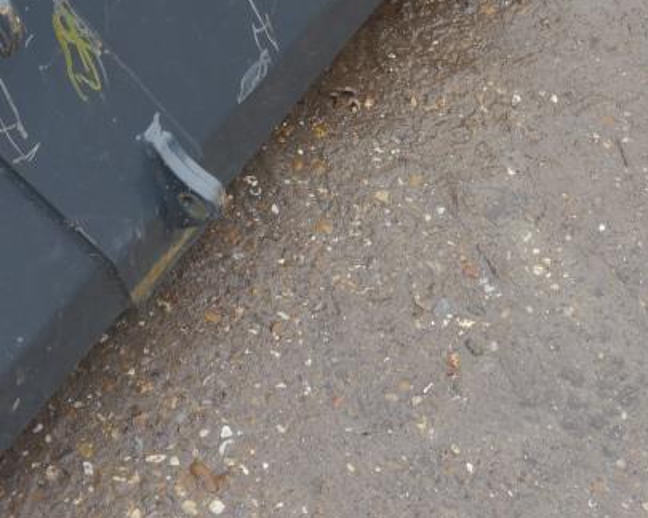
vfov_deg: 18.6
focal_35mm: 79
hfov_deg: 24.1
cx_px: 282
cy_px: -62
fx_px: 1515
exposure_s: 1/80
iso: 160
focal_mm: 16
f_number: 3.9
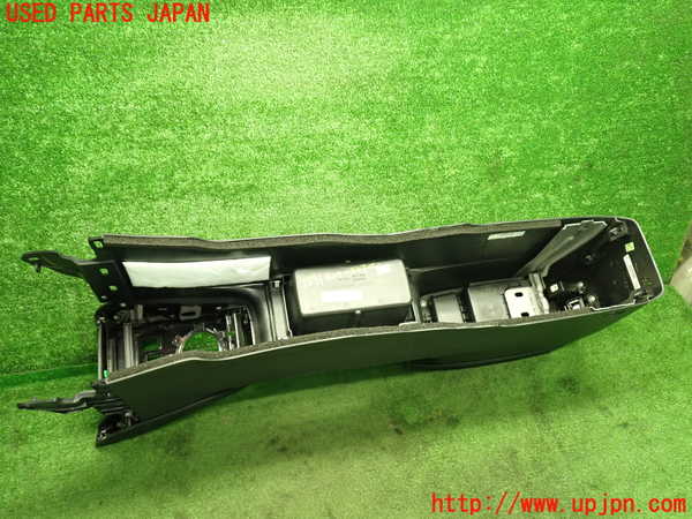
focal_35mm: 30
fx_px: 600
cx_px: 346
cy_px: 260
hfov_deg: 60.0
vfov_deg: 46.8
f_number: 2.3
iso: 400
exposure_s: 1/30
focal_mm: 5.4
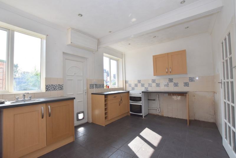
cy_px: 79
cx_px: 118
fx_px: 98
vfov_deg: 77.4
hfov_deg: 100.3
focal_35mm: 15
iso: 800
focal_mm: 10
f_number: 8
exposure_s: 1/320
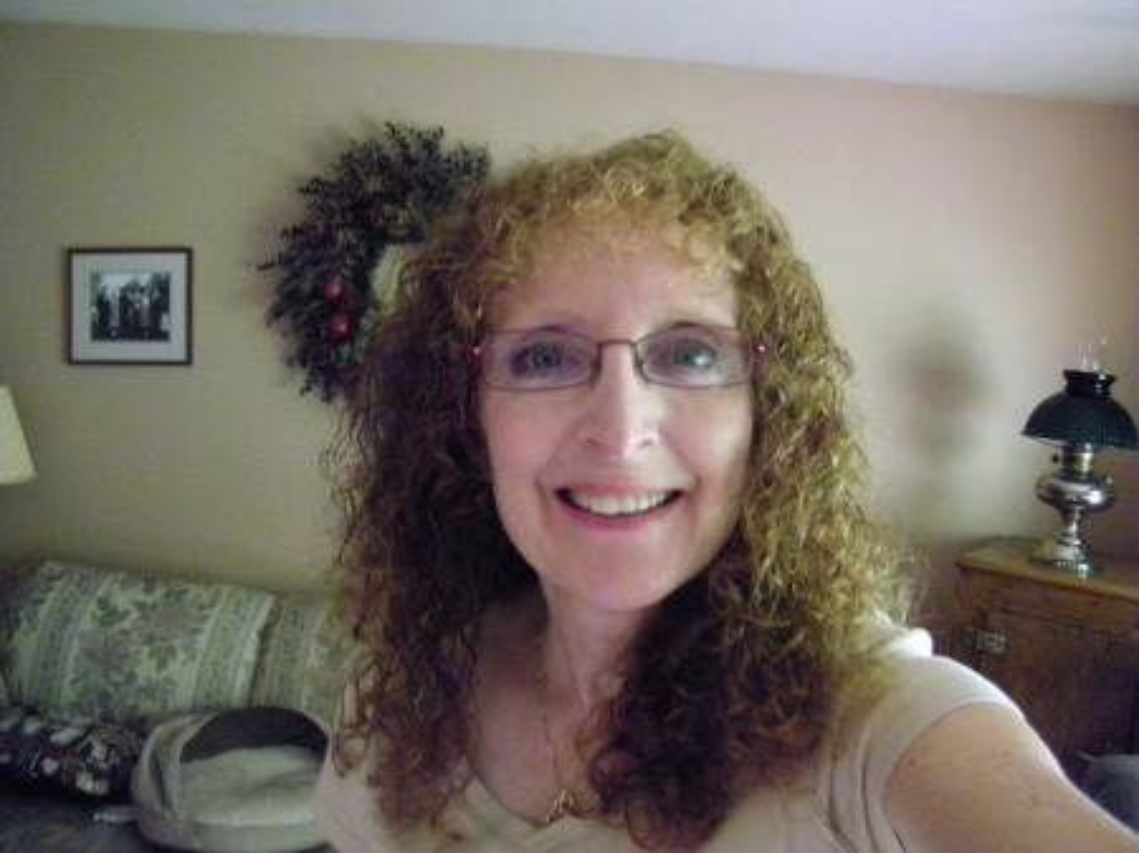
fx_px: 921
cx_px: 570
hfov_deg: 63.5
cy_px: 426
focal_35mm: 28
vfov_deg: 49.7
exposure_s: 1/13
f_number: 3.5
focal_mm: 5
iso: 1600
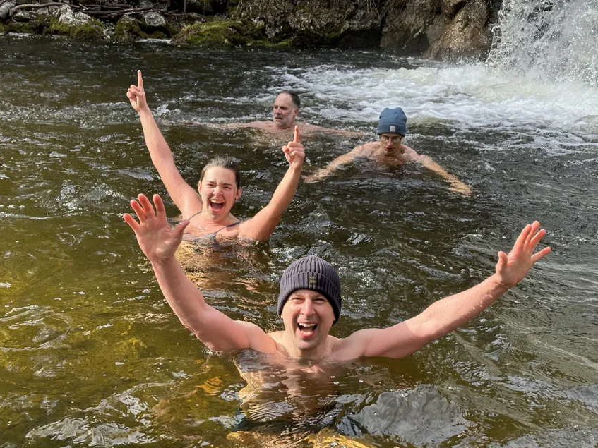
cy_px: 235
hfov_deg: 37.5
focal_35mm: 51
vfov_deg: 28.5
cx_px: 289
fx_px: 881
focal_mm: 6.9
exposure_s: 1/638
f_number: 1.8
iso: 64
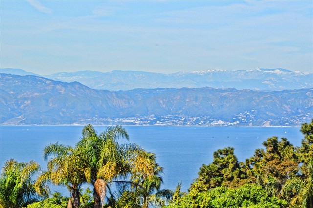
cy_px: 104
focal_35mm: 300
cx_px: 156
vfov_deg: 4.6
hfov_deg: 6.9
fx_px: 2605
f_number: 14
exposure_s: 1/250
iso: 200
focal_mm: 200
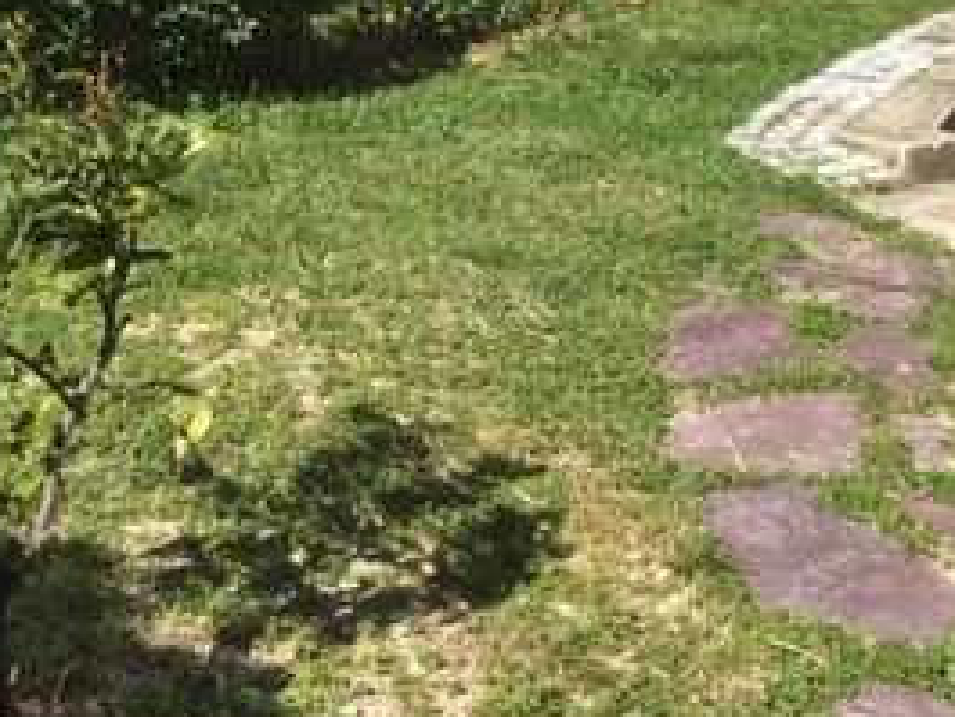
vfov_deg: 20.2
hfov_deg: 27.7
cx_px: 414
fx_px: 1932
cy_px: -47
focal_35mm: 70
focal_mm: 4.15
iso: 25
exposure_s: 1/1508
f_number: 2.2
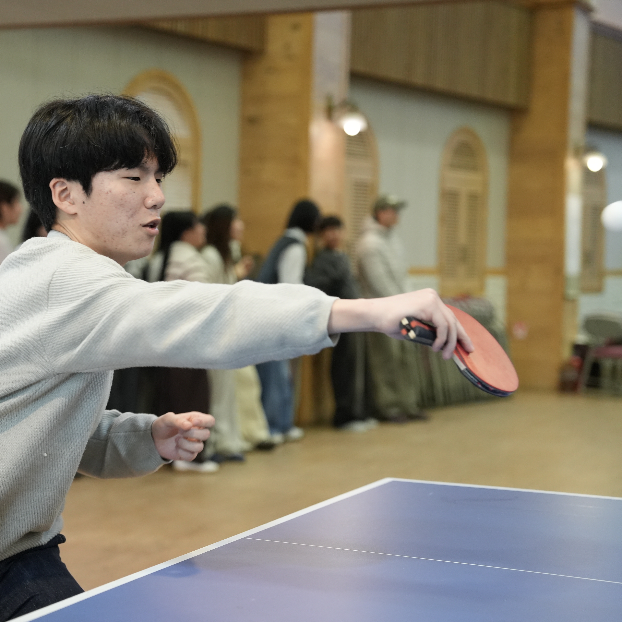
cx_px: 193
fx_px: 1484
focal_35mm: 73
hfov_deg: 23.5
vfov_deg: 23.7
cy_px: 311
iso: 3200
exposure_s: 1/320
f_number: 2.8
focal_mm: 57
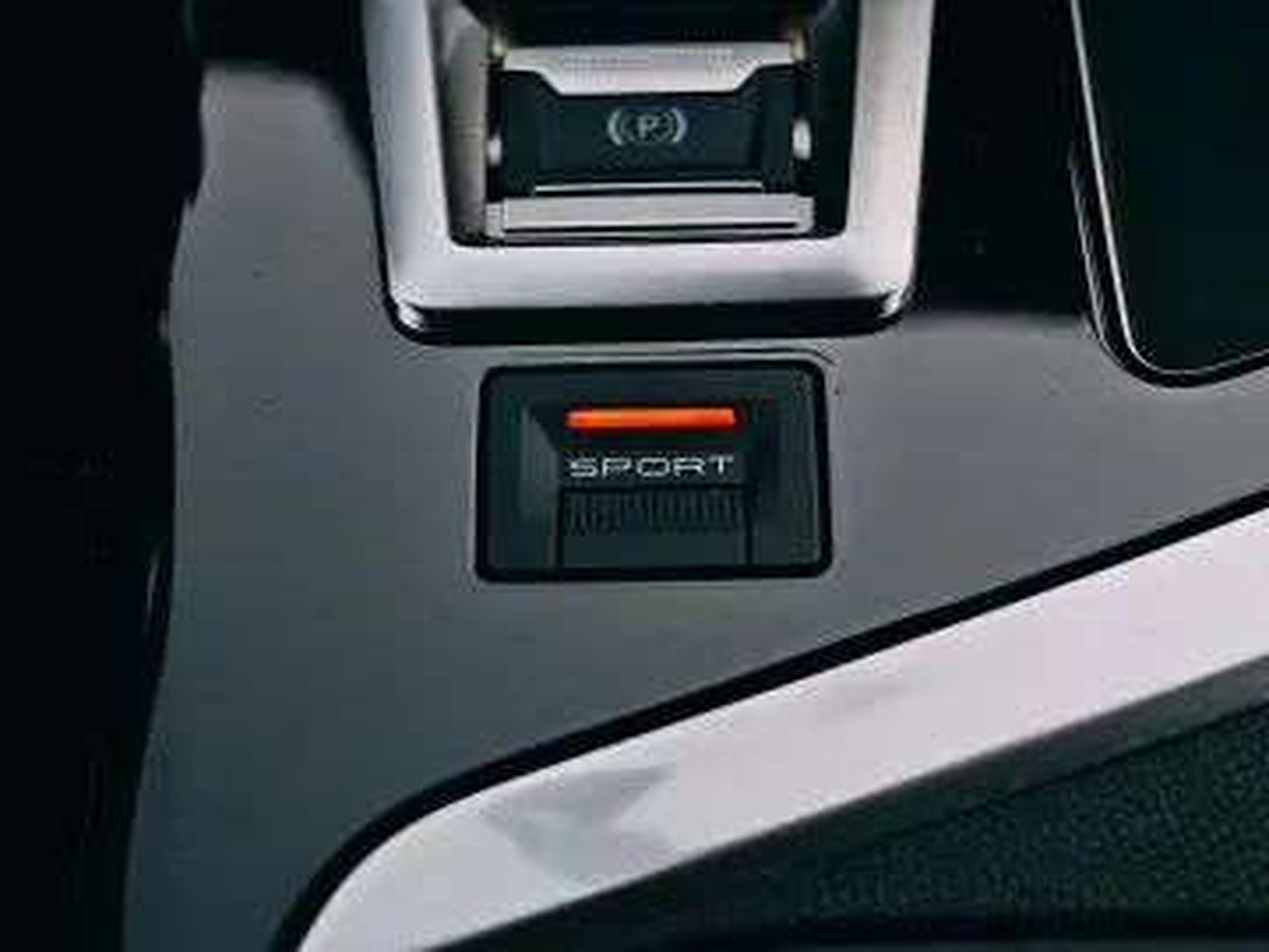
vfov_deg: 20.4
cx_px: 634
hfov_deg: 27.0
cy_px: 476
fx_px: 2639
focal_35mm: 72
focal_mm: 15.38
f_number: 2.6
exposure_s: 1/100
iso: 320
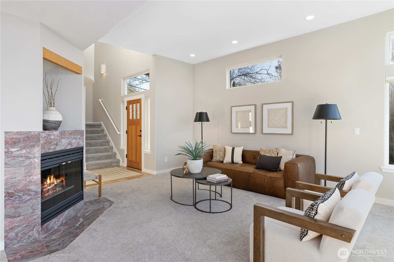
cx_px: 197
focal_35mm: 20
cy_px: 131
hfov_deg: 84.0
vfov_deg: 61.9
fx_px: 219
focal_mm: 20
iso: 320
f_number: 9
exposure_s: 1/13
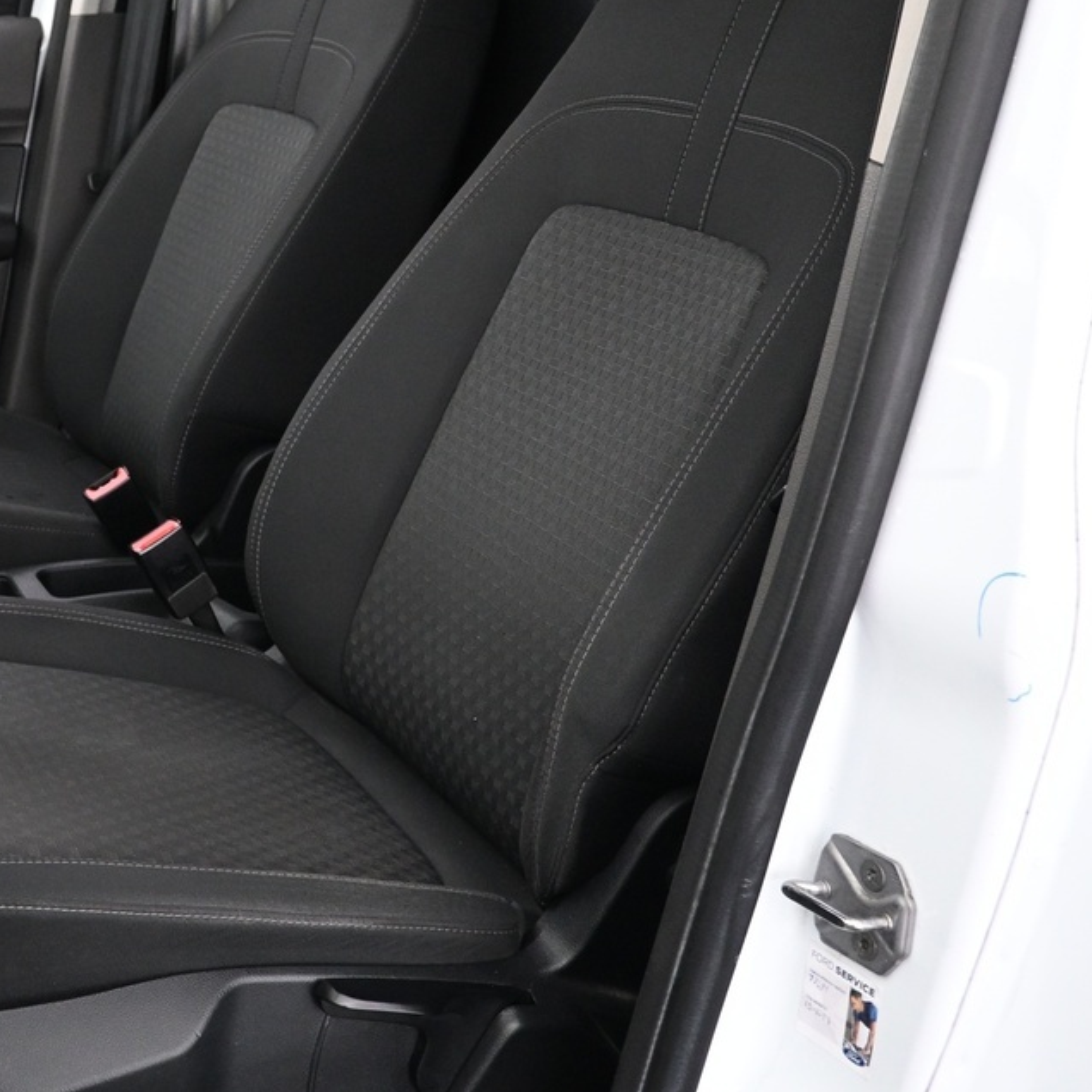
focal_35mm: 52
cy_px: 389
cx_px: -26
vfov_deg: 32.6
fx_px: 1856
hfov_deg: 30.3
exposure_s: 1/25
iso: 1600
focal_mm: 16
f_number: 3.5
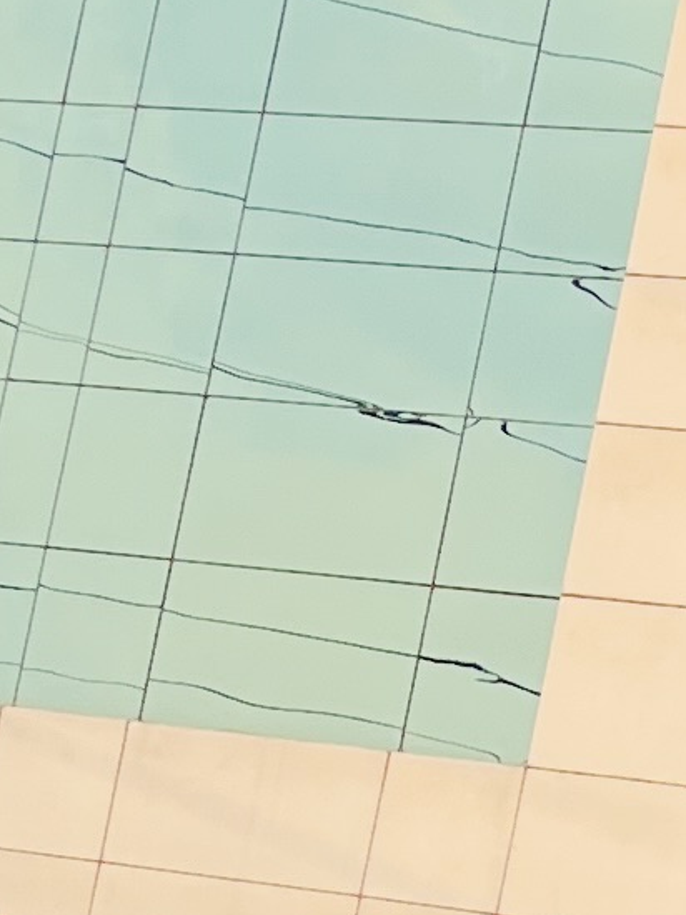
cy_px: 1207
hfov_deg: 7.6
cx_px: 1199
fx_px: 5045
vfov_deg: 10.1
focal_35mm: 191
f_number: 1.6
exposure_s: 1/1923
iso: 50
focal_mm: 5.1
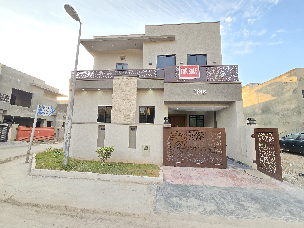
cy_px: 114
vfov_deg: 89.9
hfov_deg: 106.2
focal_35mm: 13
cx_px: 152
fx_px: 114
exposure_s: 1/152
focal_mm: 2.2
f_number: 2.2
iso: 50
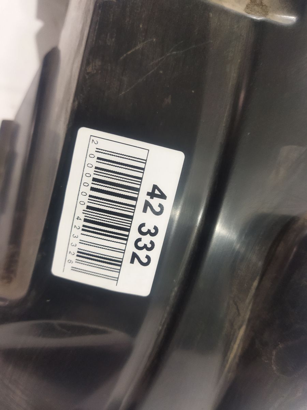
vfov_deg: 65.3
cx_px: 154
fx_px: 319
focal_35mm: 27
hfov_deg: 51.4
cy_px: 205
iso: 488
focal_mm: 4.71
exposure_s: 1/50
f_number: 1.79
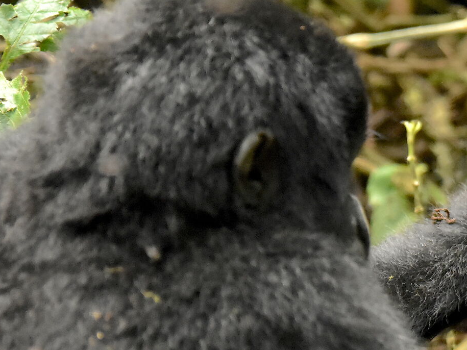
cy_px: 247
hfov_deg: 8.6
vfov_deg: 6.5
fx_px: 3062
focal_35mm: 227
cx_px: 549
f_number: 2.8
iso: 6400
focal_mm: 60
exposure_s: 1/1600
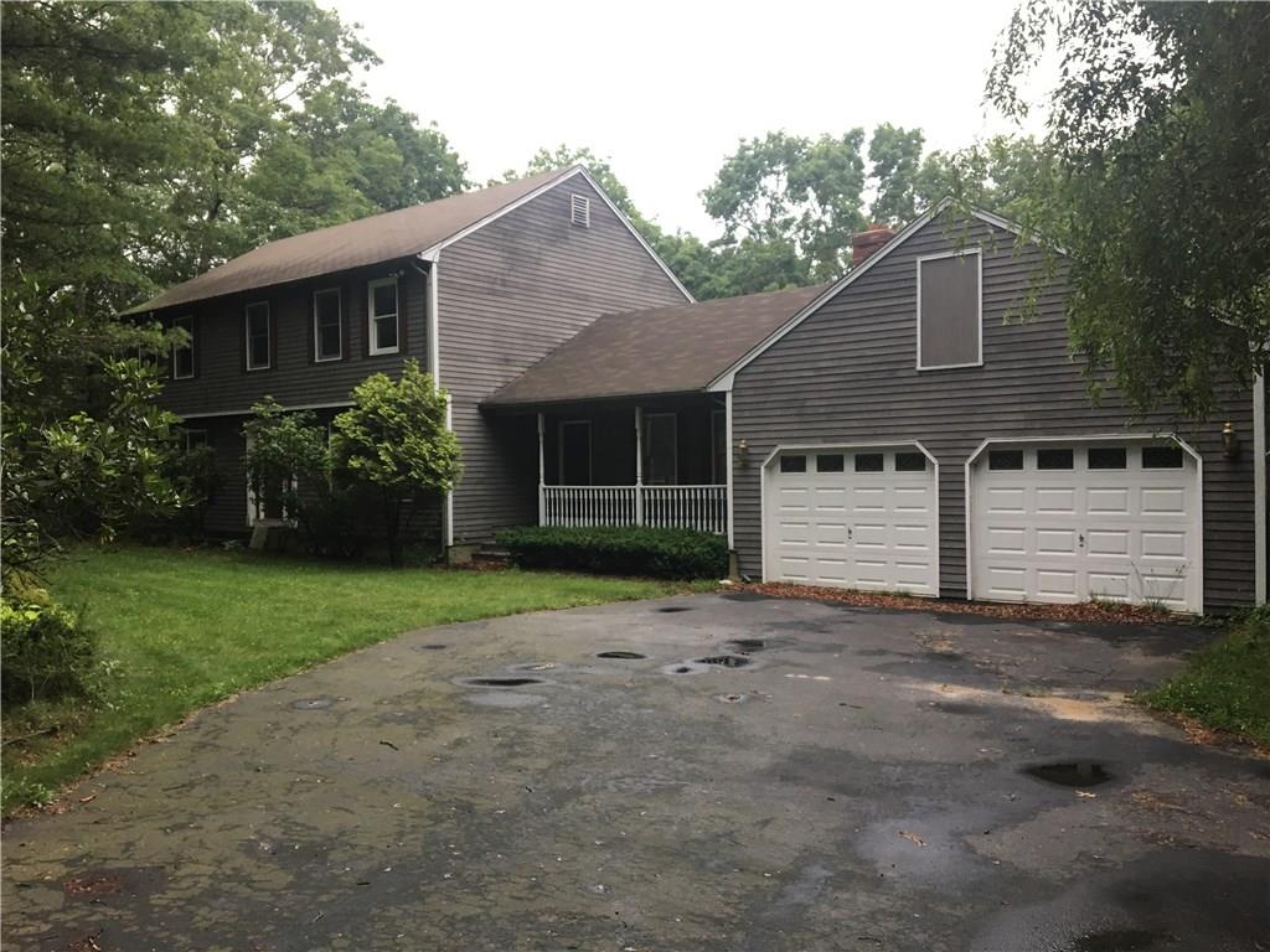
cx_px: 635
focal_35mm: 29
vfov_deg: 48.2
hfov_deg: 61.7
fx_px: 1064
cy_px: 476
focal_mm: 4.15
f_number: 2.2
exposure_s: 1/30
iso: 40
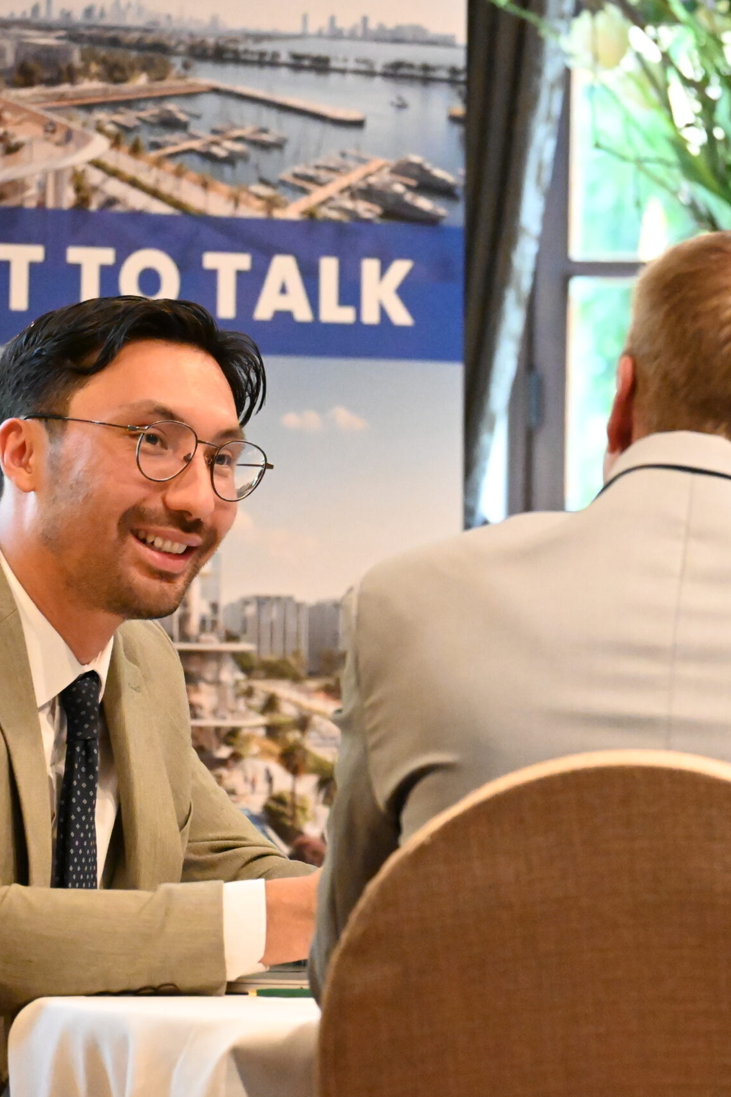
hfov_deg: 4.9
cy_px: 548
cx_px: 560
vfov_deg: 7.3
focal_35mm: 282
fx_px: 8581
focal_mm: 125
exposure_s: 1/60
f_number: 5.3
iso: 12800
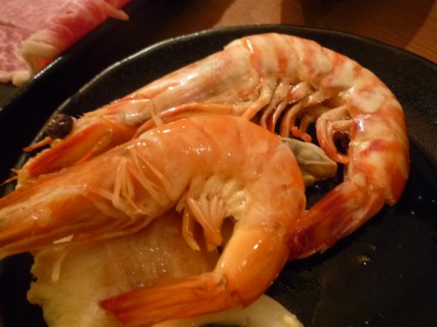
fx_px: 316
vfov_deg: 54.9
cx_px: 218
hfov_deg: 69.4
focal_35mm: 25
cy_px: 164
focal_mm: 4.4
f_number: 2.8
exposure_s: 1/5
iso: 400
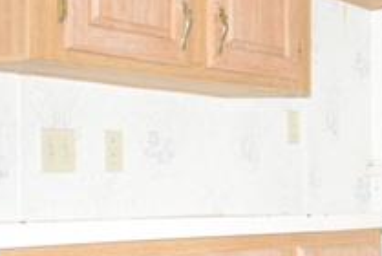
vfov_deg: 14.9
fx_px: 978
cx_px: 556
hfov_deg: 19.5
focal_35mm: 92
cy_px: 152
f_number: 4.5
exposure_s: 1/200
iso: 800
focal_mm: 20
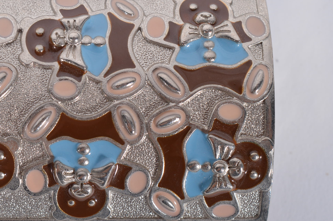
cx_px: 93
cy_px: 96
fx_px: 1081
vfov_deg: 11.7
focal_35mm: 117
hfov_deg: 17.4
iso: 100
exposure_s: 1/160
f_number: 11
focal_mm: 50
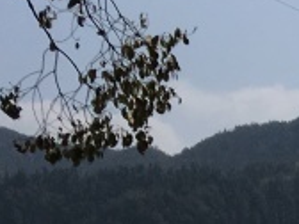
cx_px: 819
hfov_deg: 9.4
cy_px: 404
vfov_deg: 8.1
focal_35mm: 177
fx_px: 1529
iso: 25
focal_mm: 4.15
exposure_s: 1/4808
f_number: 2.2
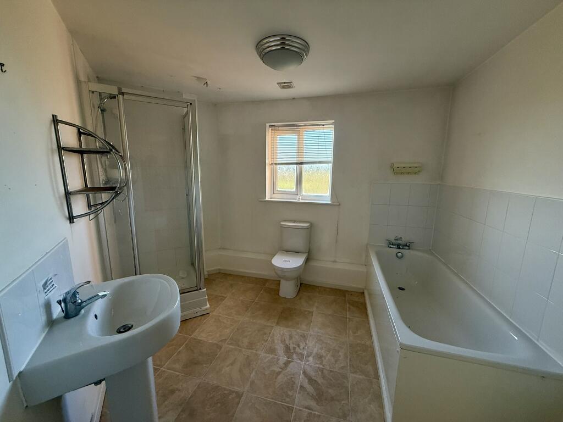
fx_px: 228
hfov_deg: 102.1
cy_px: 211
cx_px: 282
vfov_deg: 85.7
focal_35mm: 14
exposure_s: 1/99
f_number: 2.2
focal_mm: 2.22
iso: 200
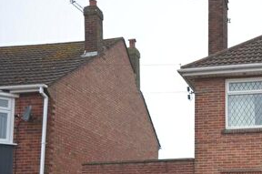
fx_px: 371
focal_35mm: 51
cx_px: 244
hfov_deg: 36.2
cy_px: 172
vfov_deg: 25.2
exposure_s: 1/320
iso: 400
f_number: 4.8
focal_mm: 14
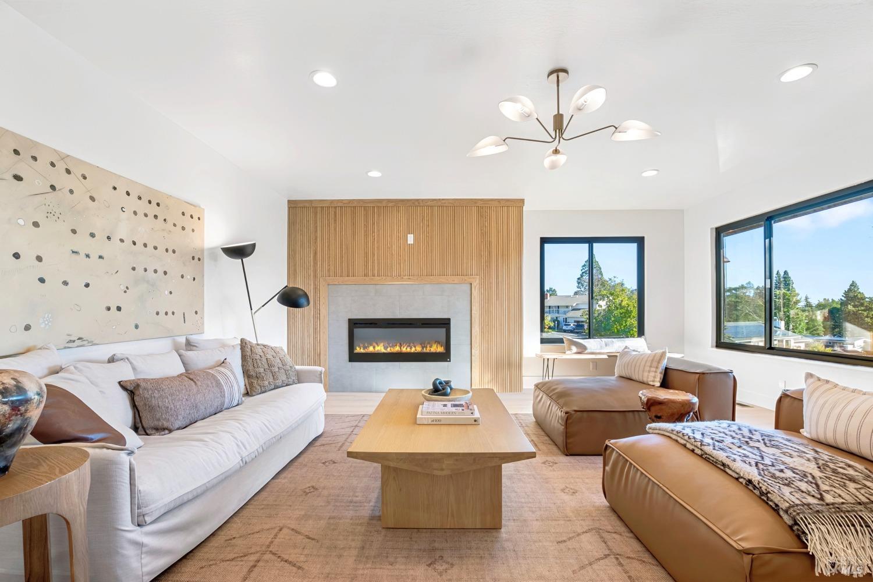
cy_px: 291
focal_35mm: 15
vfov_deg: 77.3
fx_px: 364
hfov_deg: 100.4
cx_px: 436
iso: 250
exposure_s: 1/3
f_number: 9
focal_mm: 10
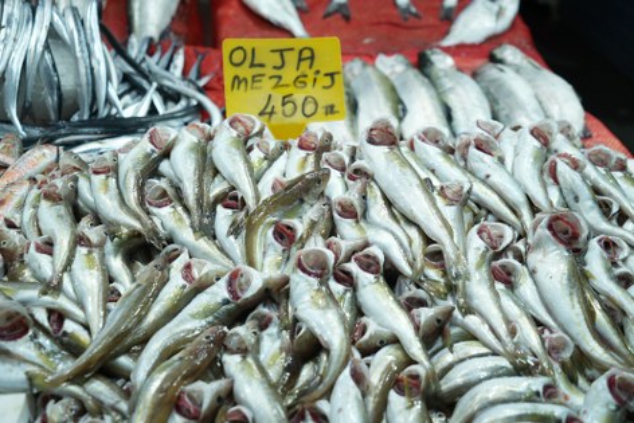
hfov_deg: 47.4
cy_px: 212
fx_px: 722
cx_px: 317
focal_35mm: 41
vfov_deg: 32.7
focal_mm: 41
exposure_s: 1/160
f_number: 4
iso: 100
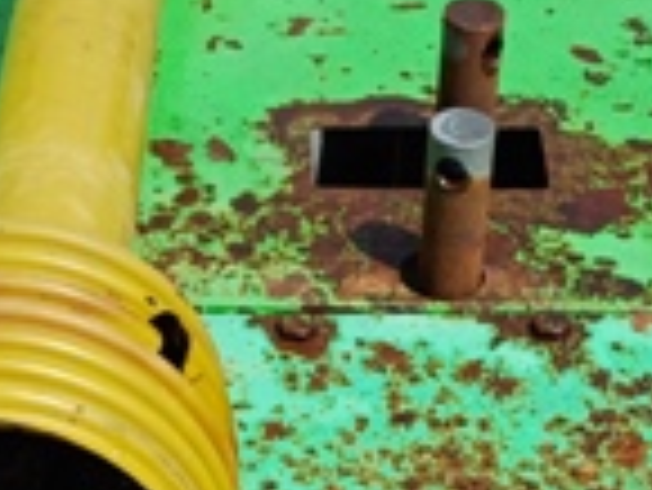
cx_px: 292
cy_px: 890
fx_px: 2074
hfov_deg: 17.9
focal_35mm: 110
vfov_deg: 12.3
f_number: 1.8
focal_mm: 4.65
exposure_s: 1/1460
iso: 50
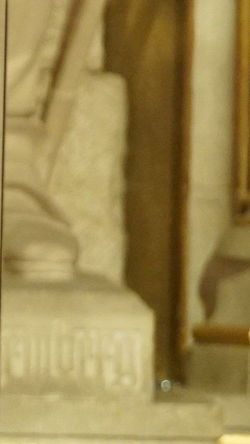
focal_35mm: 1150
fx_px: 13557
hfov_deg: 1.1
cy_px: 111
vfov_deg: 1.9
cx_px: -500
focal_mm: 200
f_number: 2.8
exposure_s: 1/400
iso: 4000
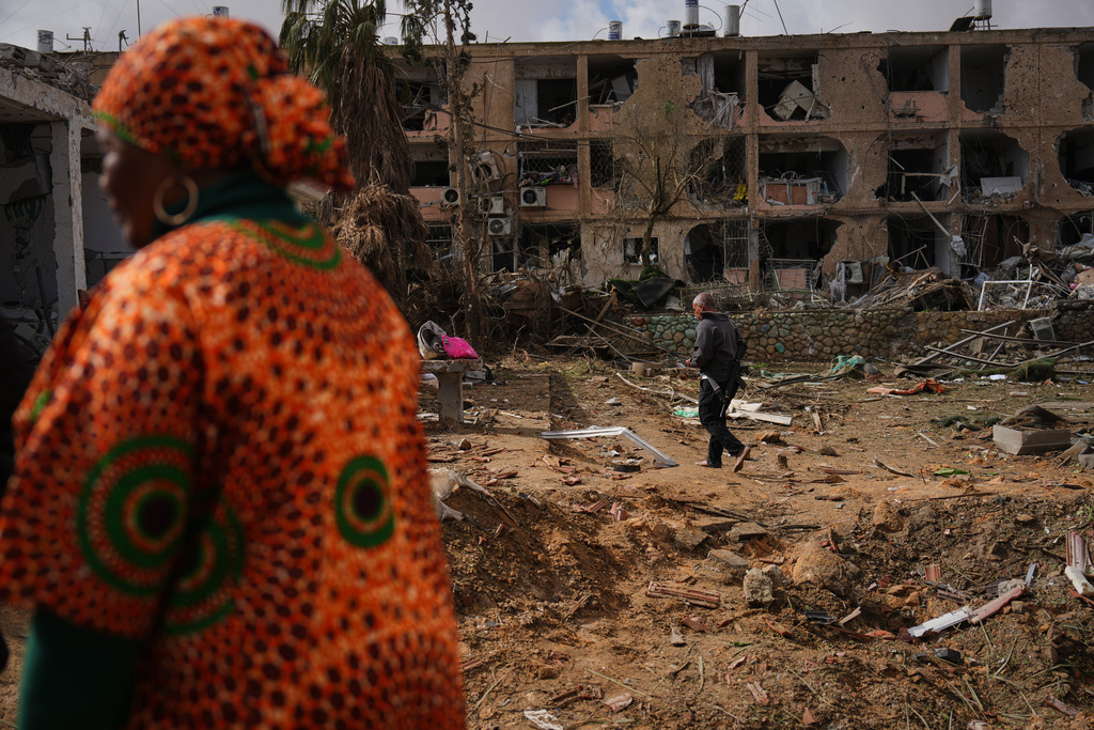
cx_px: 547
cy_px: 365
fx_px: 1124
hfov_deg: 51.9
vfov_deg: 36.0
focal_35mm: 37
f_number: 2.8
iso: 50
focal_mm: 37
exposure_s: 1/1600
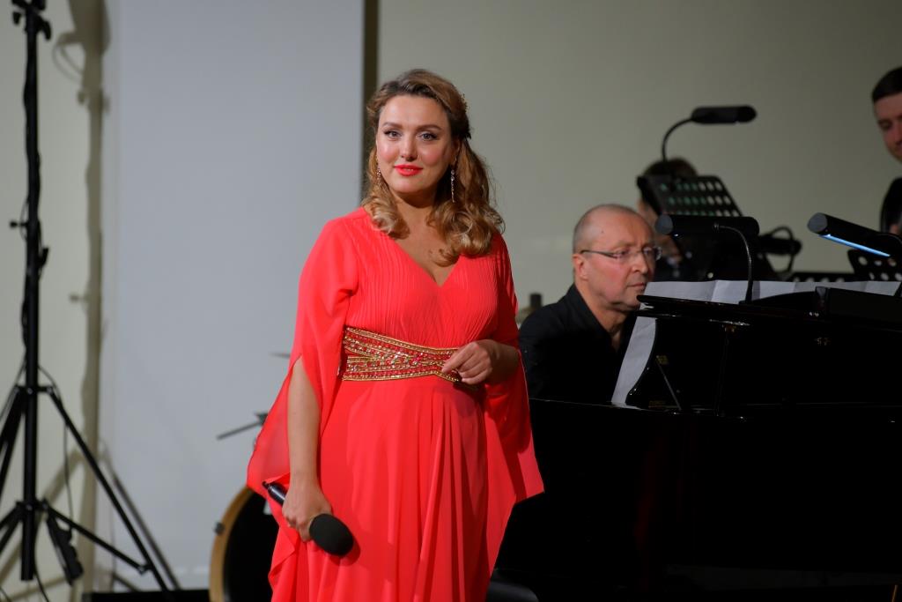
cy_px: 301
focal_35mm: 200
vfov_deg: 6.9
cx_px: 451
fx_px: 5011
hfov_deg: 10.3
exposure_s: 1/320
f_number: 5
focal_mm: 200
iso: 1250
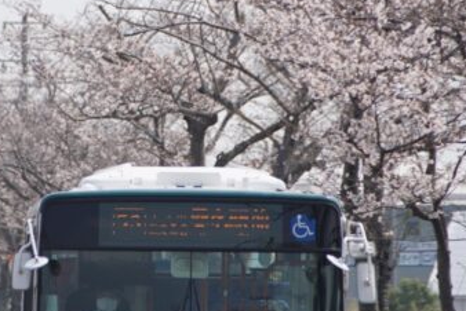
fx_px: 9276
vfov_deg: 1.9
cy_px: 211
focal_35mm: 716
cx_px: 69
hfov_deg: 2.9
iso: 100
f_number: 6.3
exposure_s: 1/400
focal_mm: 210
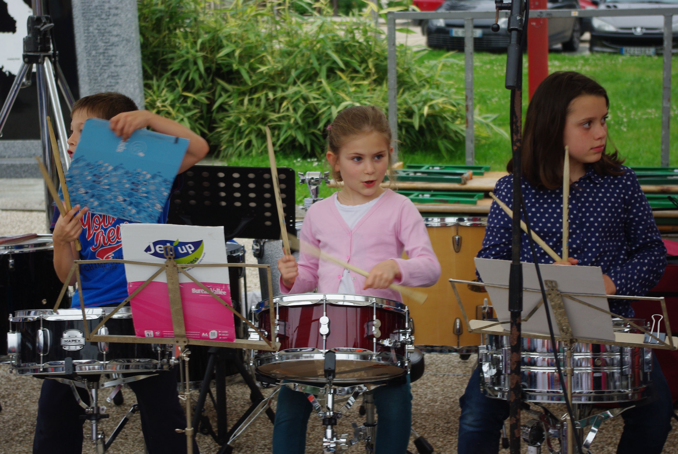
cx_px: 339
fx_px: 1546
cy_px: 227
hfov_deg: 24.7
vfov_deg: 16.7
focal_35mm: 82
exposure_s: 1/60
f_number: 5.6
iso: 200
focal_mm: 55
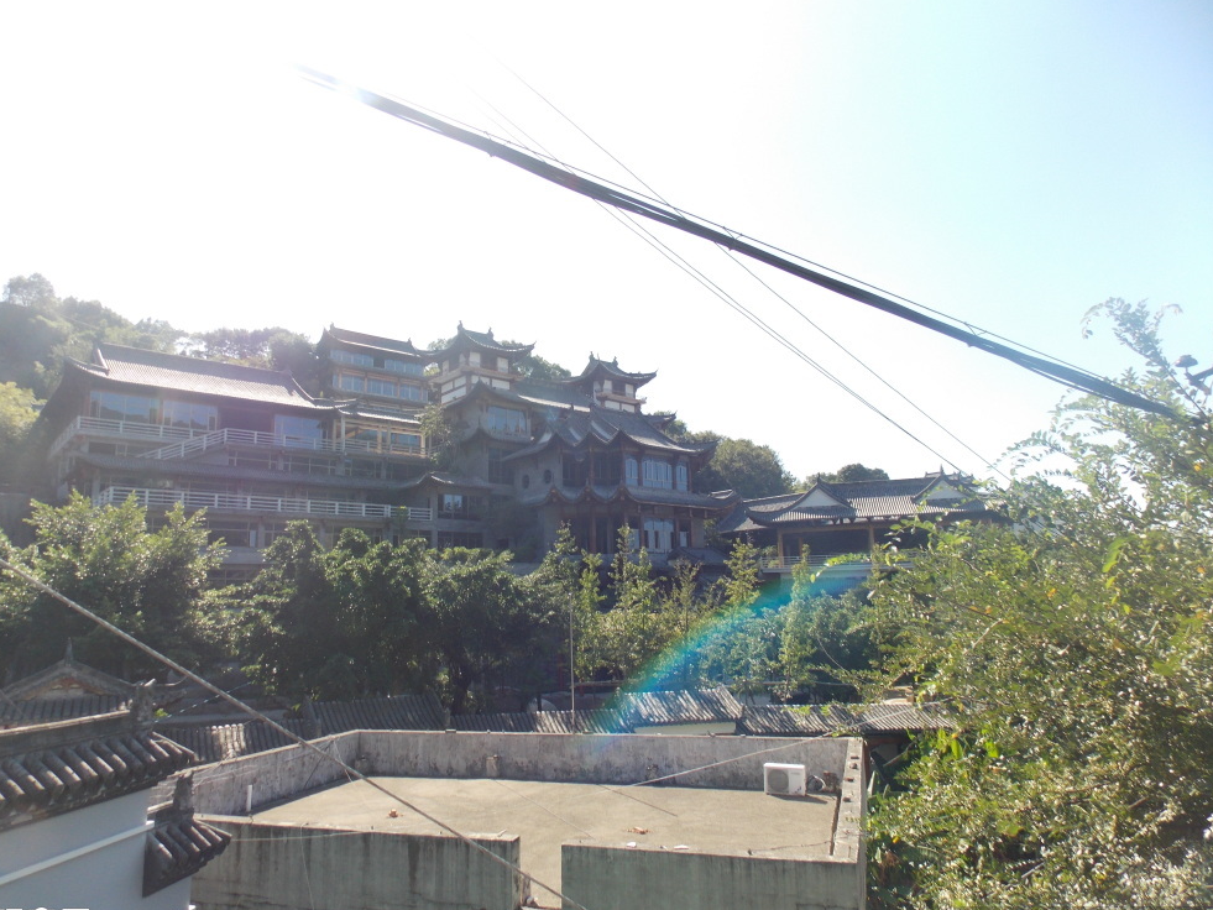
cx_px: 605
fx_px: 841
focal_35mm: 24
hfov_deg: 71.6
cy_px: 469
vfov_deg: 56.8
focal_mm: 4
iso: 80
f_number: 3.1
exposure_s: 1/500
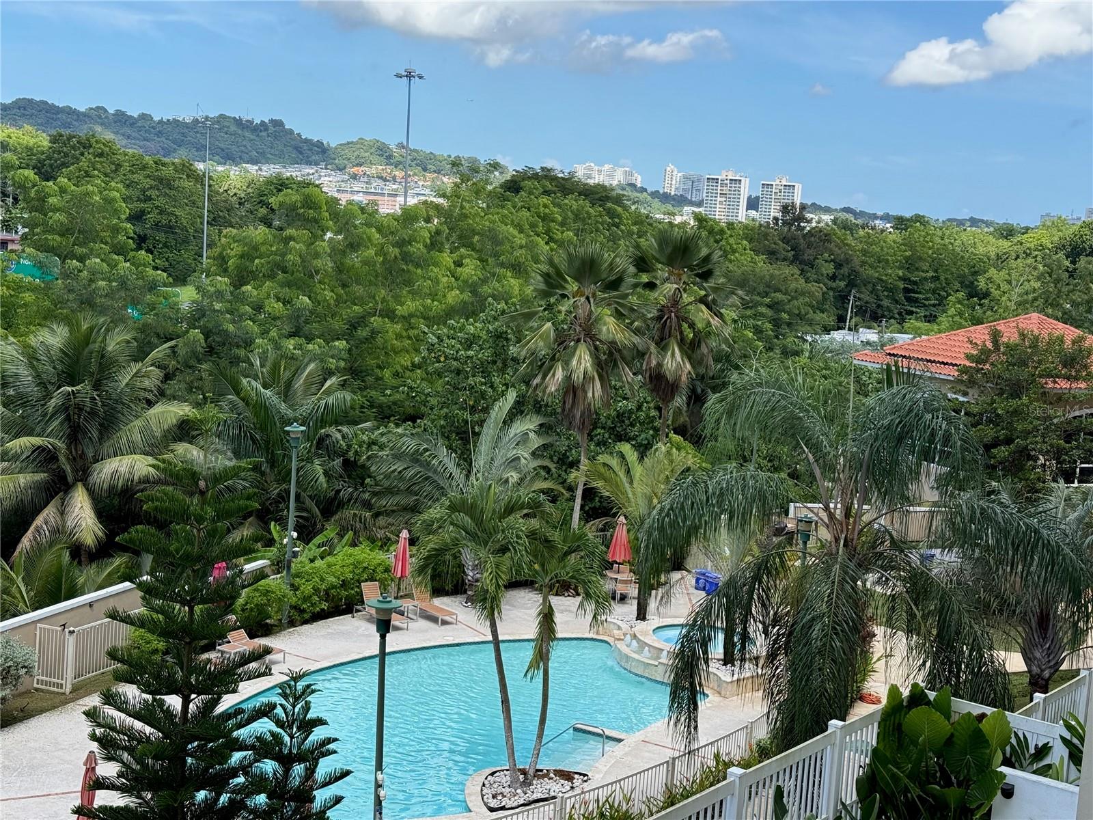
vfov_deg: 30.3
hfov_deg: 39.7
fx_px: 1516
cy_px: 410
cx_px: 546
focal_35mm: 48
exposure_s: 1/2146
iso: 80
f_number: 1.78
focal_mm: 6.76
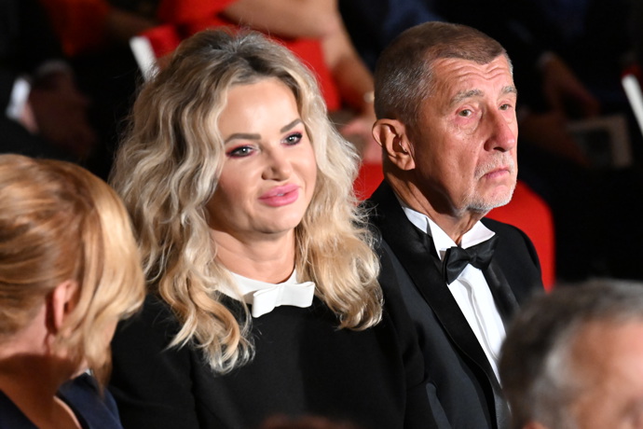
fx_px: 4822
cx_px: 322
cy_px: 214
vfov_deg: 5.1
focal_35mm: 270
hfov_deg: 7.6
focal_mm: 180
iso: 8000
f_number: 4.5
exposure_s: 1/200
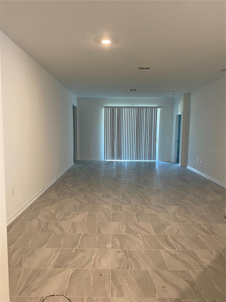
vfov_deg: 67.3
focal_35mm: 26
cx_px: 113
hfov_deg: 53.1
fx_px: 226
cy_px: 151
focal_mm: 4.25
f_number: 1.8
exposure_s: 1/60
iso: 125
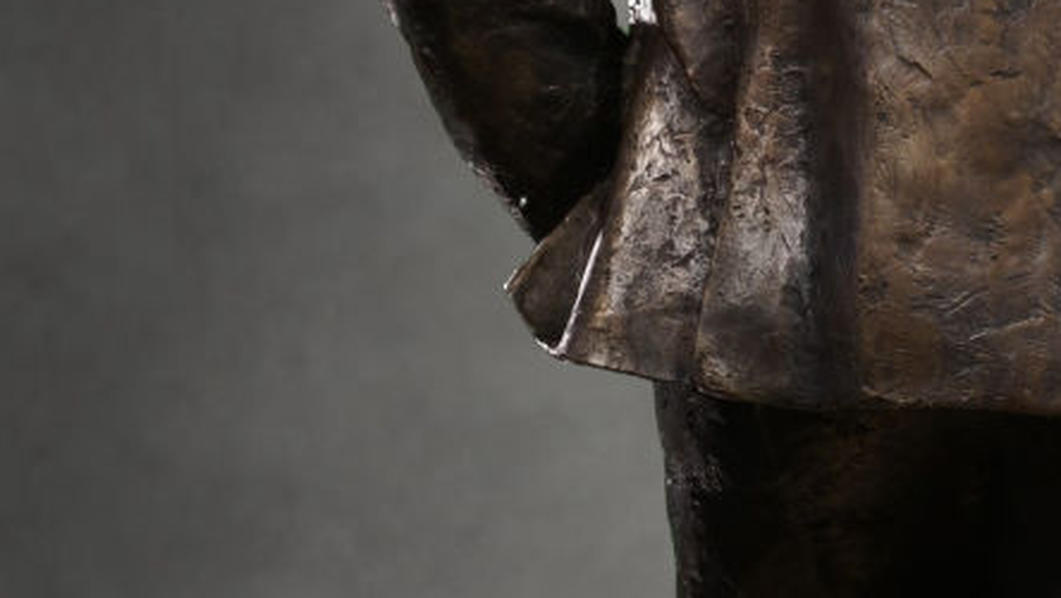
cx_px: 1054
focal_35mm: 314
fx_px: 8836
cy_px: 208
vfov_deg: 3.9
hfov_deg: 6.8
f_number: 7.1
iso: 2000
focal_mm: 95
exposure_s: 1/100
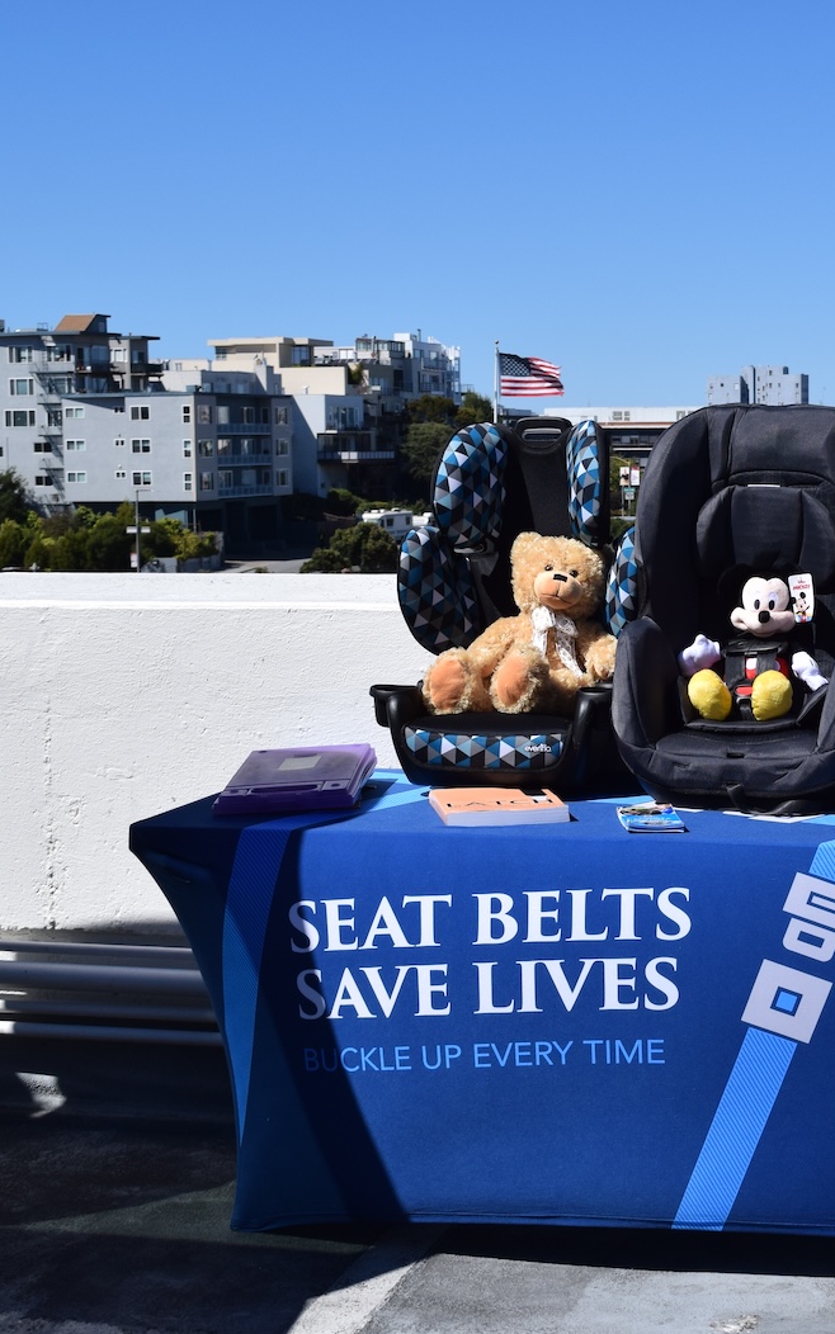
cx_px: 737
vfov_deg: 32.6
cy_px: 668
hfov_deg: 20.3
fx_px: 2284
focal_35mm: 63
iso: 360
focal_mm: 27
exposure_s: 1/2000
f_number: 8
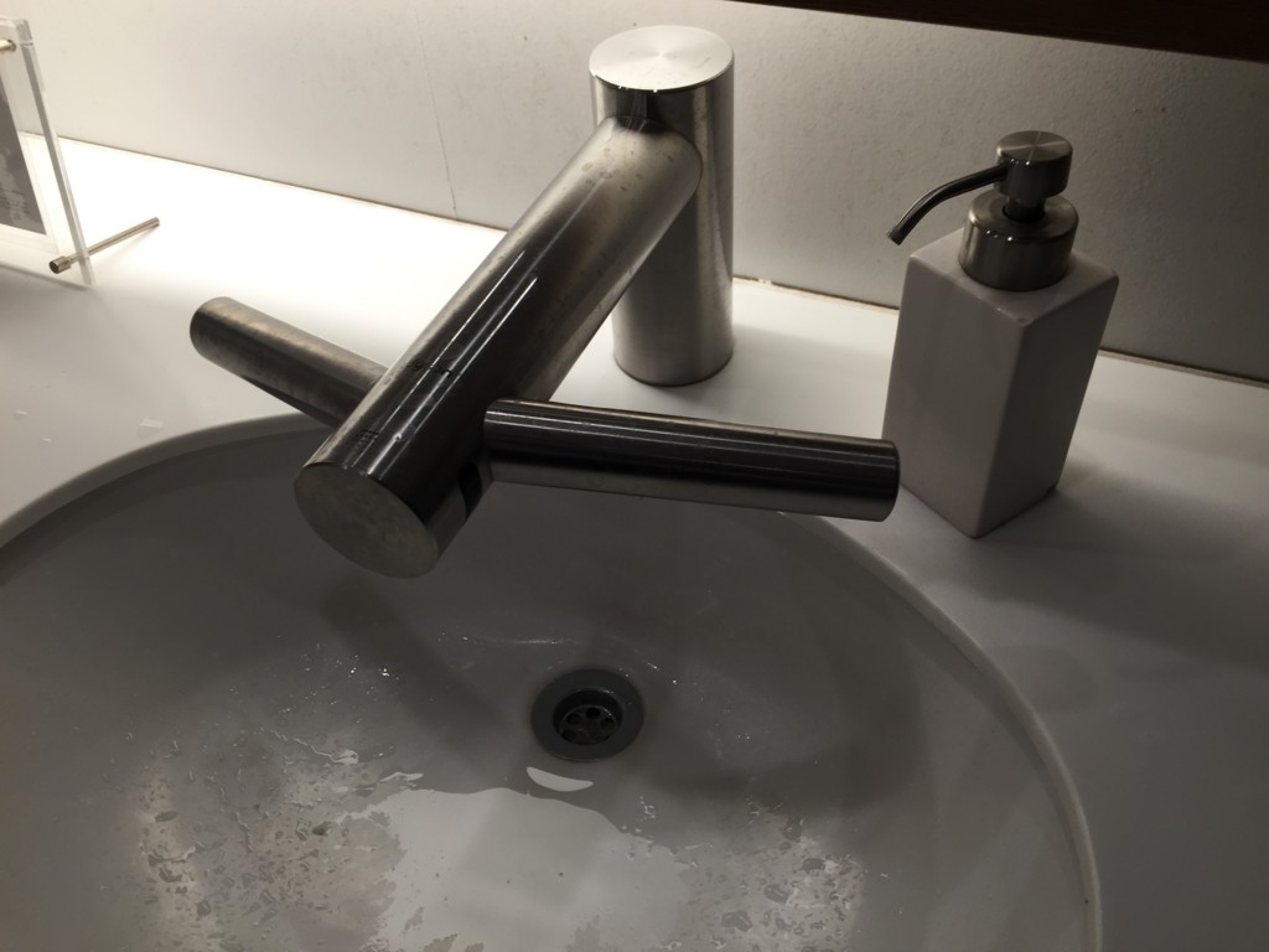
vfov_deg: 48.2
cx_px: 634
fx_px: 1063
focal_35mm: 29
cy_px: 476
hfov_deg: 61.7
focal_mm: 4.15
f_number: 2.2
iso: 32
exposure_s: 1/40
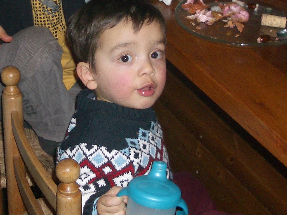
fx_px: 730
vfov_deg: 16.7
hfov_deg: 22.2
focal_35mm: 88
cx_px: 102
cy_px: 53
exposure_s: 1/60
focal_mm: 5.8
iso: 100
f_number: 2.6
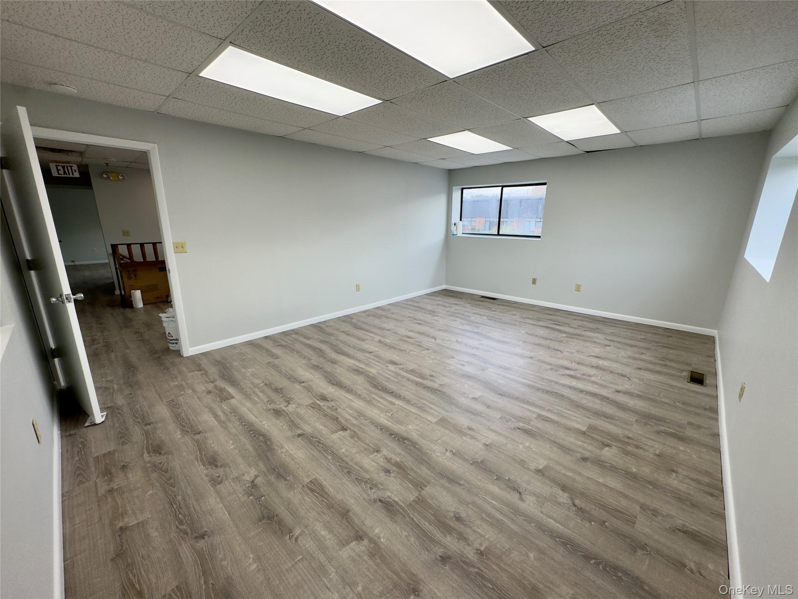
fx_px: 323
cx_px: 399
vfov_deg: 85.7
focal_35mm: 14
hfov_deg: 102.1
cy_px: 300
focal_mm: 2.22
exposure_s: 1/144
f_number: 2.2
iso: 40
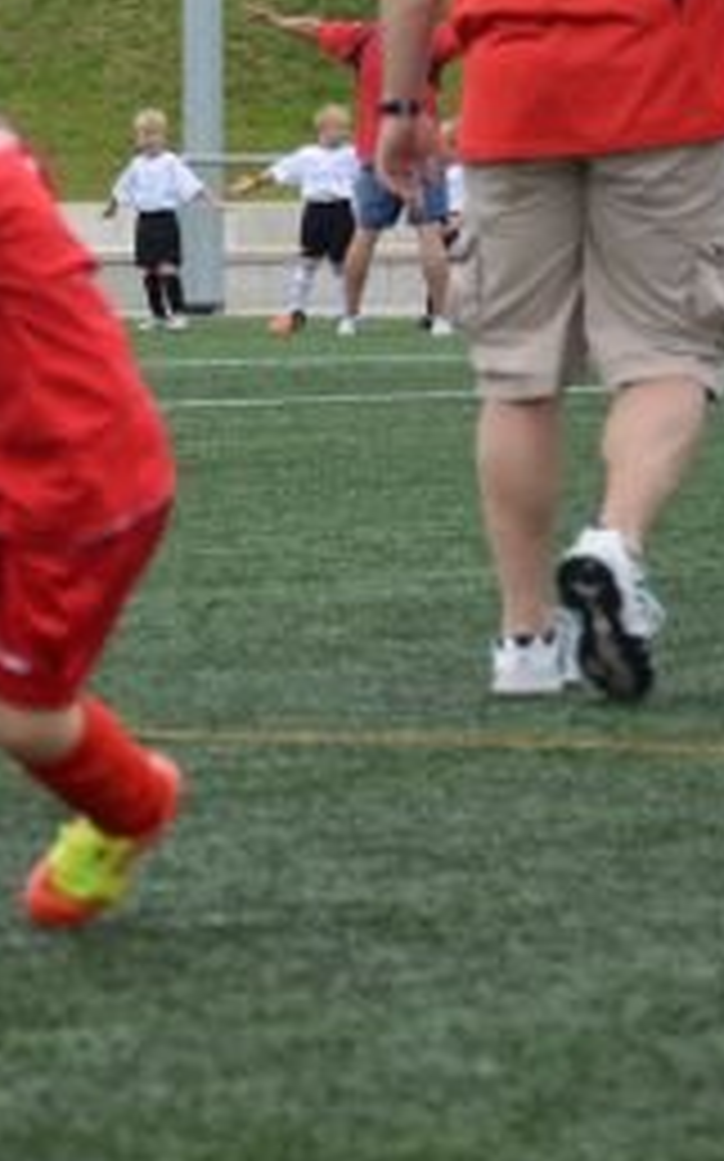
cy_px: 421
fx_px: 10114
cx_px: -274
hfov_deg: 4.1
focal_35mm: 320
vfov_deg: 6.6
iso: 400
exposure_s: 1/1250
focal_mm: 90
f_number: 5.6
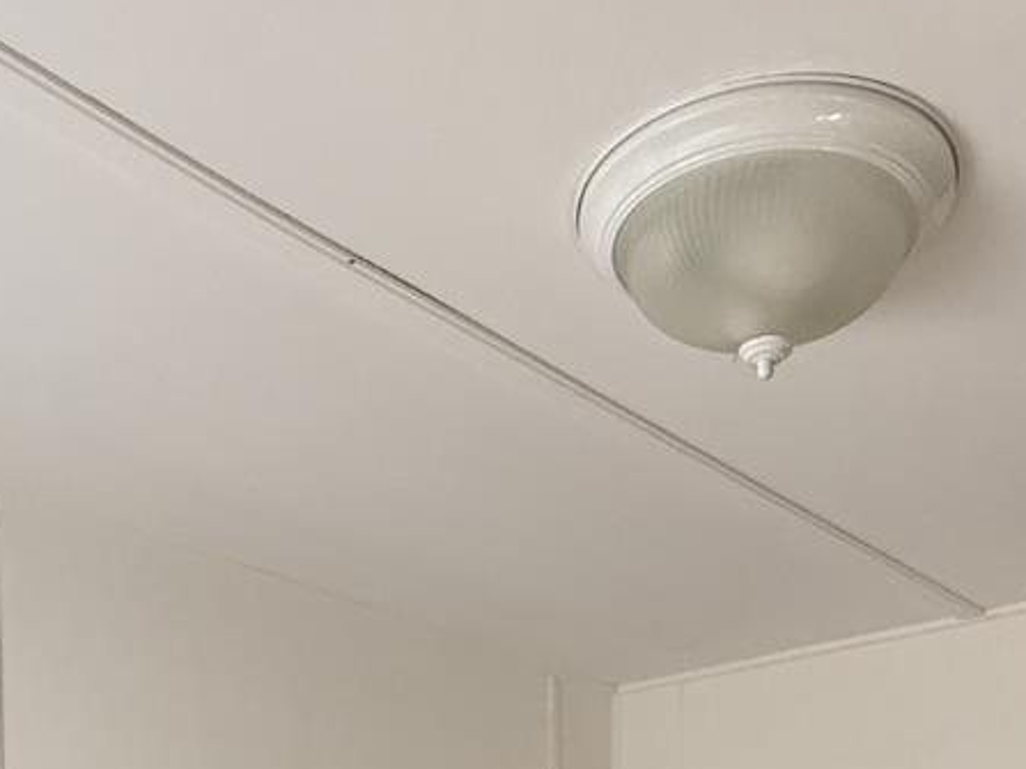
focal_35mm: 47
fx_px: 1393
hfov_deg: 40.4
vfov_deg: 24.6
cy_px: 1121
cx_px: 533
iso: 250
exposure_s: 1/99
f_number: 2.2
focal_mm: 2.22
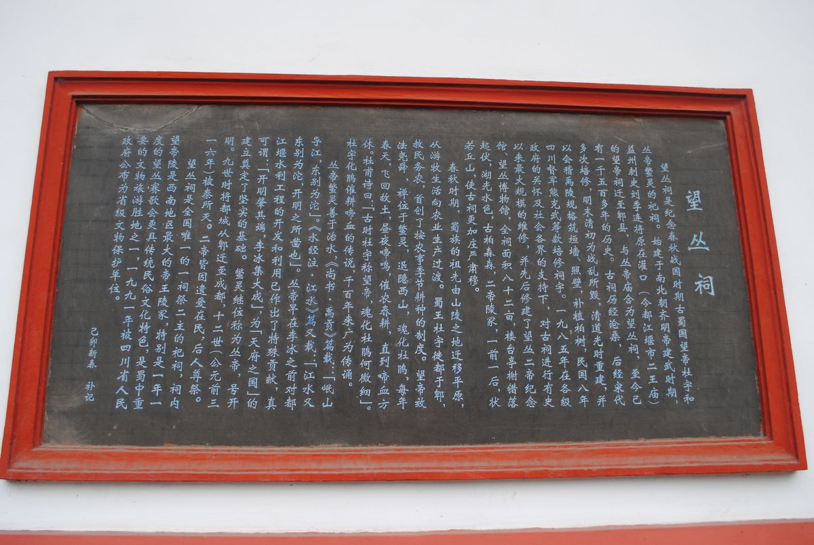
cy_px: 272
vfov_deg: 43.7
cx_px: 407
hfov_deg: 61.9
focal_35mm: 30
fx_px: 679
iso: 100
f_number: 5.6
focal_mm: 20
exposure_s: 1/125
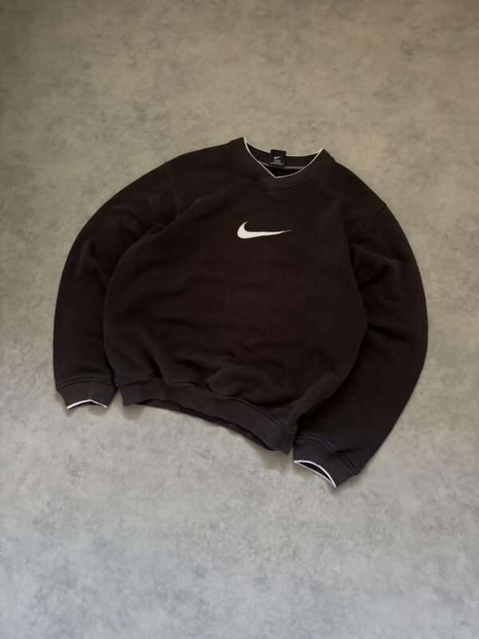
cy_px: 320
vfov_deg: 71.6
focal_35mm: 24
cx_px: 240
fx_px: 443
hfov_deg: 56.8
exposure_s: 1/30
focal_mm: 6.76
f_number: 1.78
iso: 1000
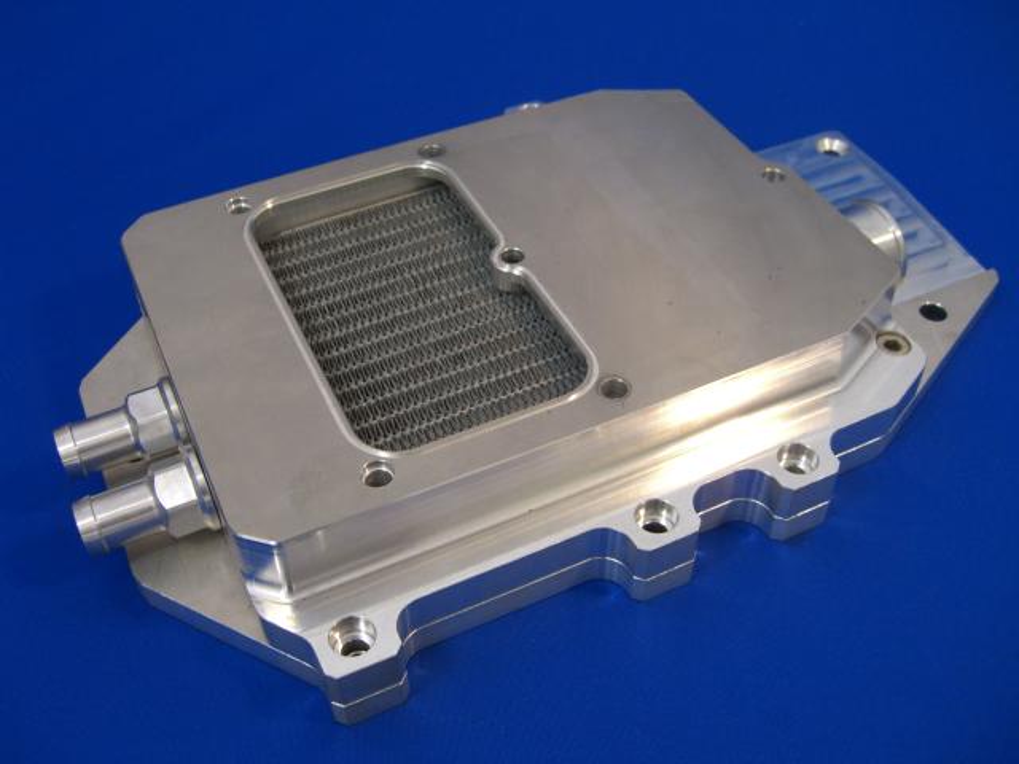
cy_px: 382
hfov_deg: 49.0
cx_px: 510
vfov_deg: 37.7
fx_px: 1119
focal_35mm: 38
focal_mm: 7.9
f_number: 2.8
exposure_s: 1/40
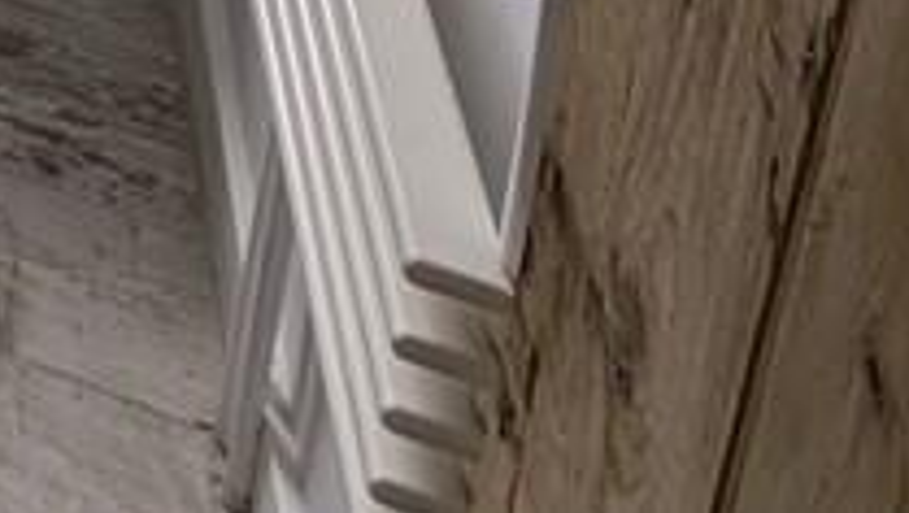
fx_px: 1544
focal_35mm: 64
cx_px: -857
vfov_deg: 10.4
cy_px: -1159
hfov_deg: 19.8
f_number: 1.7
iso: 55
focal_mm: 2.02
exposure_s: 1/344
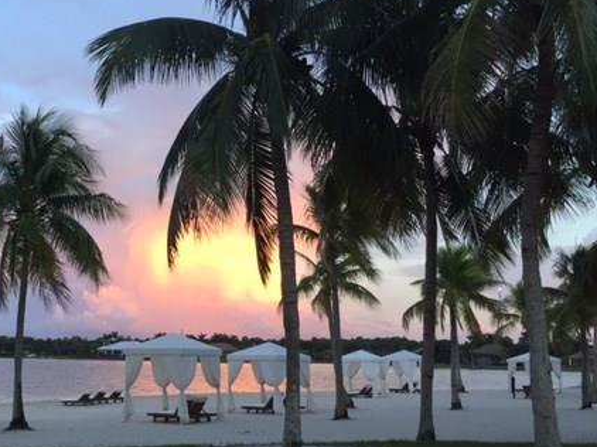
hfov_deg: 42.0
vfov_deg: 32.6
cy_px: 297
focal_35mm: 44
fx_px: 758
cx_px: 167
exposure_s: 1/40
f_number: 2.2
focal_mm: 4.15
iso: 40
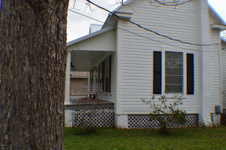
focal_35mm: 42
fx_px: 263
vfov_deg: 31.8
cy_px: 75
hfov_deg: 46.4
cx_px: 113
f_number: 10
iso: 400
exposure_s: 1/200
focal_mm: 28
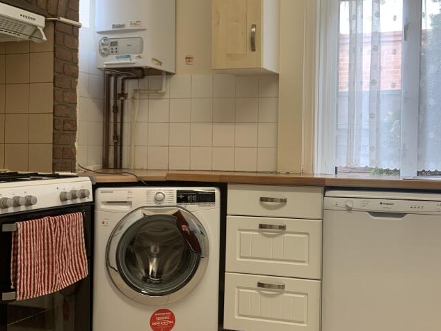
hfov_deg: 44.3
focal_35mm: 42
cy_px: 153
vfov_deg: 34.3
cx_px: 287
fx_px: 535
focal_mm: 4.25
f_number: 1.8
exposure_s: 1/100
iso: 50
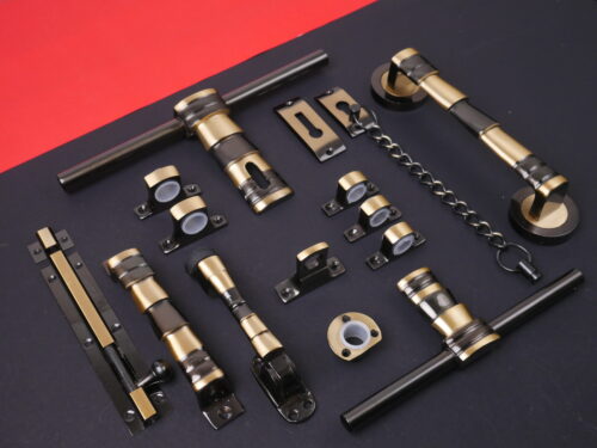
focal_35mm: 42
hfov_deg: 44.8
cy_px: 224
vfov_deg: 34.3
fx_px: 724
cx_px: 298
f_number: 7.1
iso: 1000
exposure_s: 1/30
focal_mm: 21
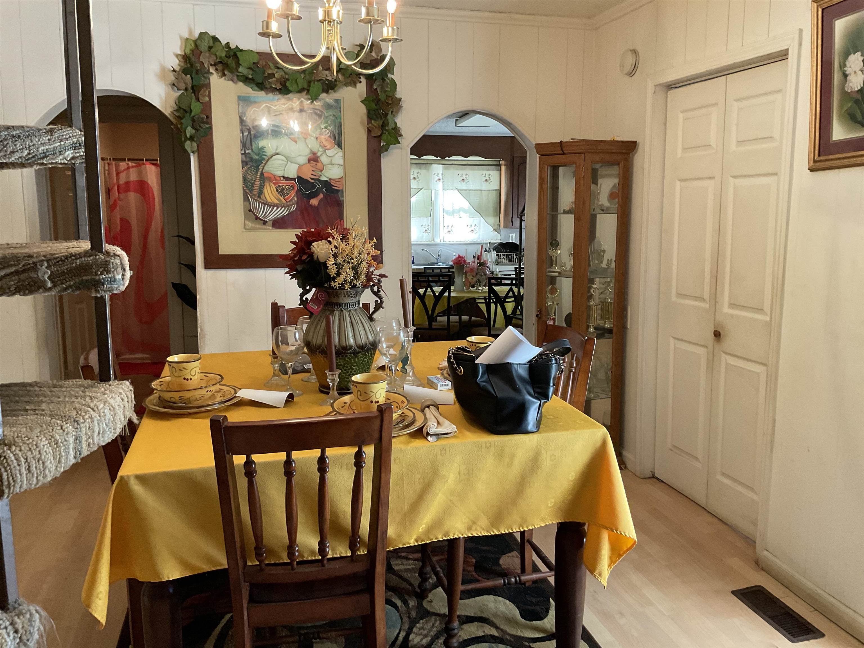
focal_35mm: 29
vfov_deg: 48.2
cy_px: 324
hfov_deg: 61.7
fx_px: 724
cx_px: 432
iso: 160
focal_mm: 3
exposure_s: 1/60
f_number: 1.8
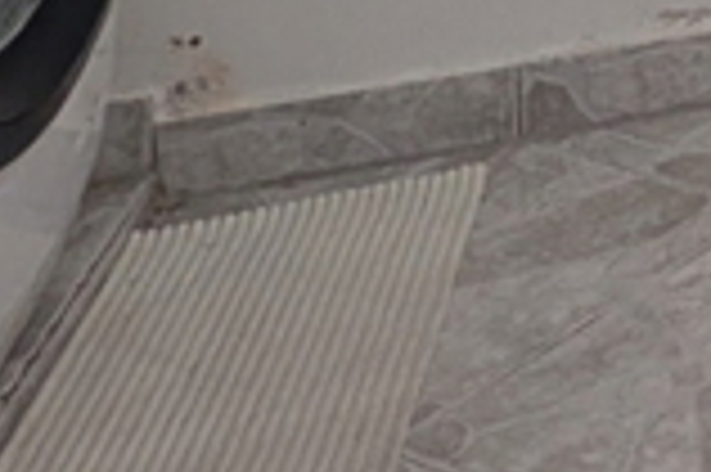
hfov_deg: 14.8
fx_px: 1874
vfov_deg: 10.4
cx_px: 1647
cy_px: -924
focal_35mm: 95
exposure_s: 1/25
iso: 207
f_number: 1.7
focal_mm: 2.02
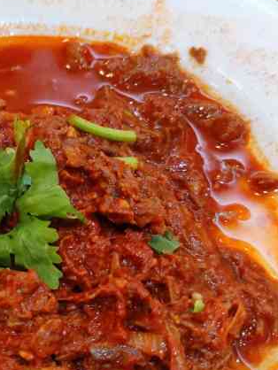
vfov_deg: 32.8
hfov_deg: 23.8
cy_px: 257
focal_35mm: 58
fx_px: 620
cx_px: -20
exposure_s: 1/33
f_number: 1.75
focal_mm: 4.77
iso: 352
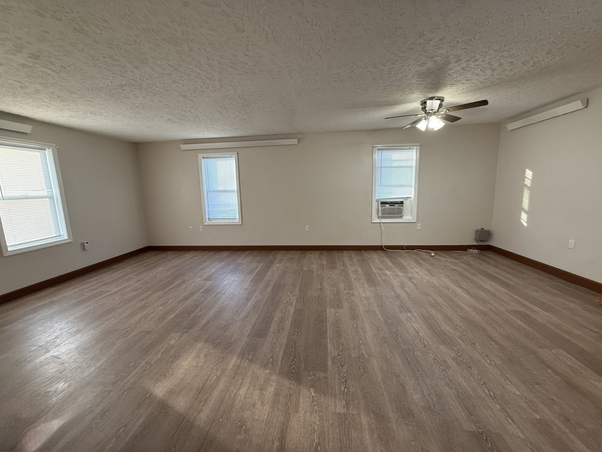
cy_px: 226
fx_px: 243
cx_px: 301
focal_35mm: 14
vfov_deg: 85.7
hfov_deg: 102.1
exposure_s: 1/99
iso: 250
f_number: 2.2
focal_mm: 2.22
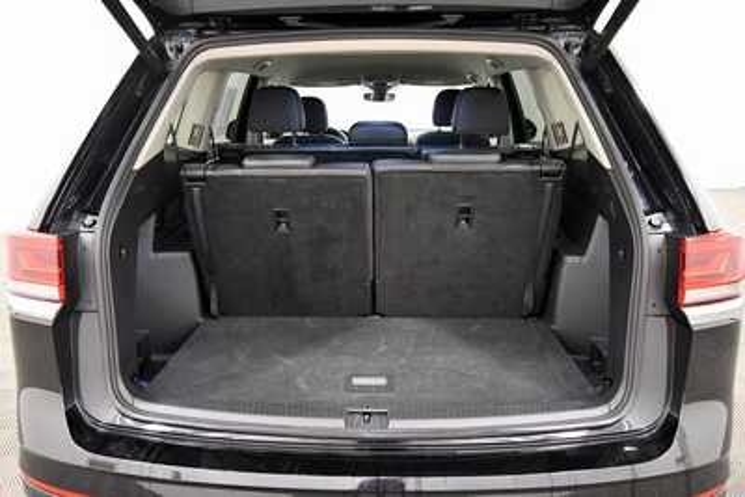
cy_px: 248
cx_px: 372
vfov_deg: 46.4
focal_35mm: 28
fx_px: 580
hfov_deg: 65.5
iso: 3200
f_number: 5.6
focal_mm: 19
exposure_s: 1/60
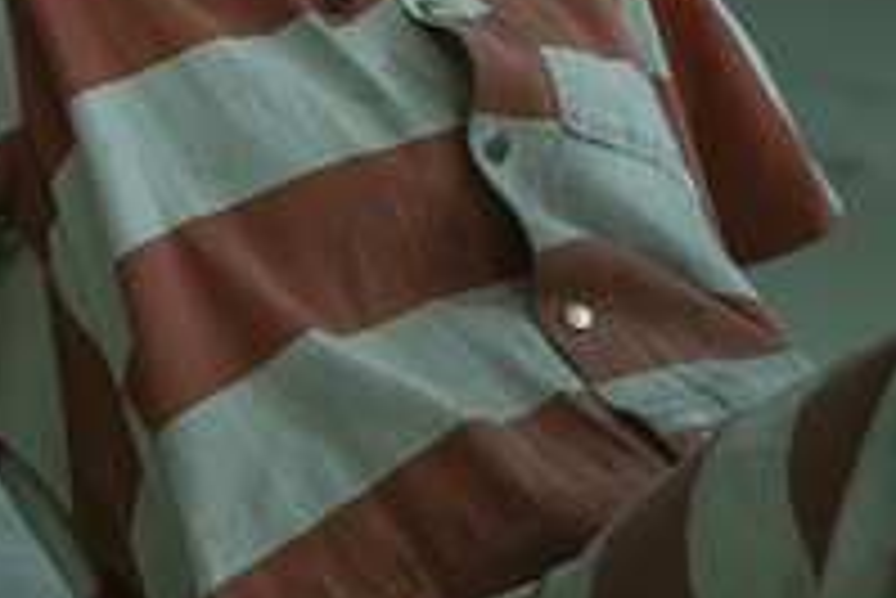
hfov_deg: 4.9
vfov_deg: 3.2
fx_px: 10560
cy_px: 97
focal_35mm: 424
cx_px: 540
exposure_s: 1/320
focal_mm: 132
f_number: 2.8
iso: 3200
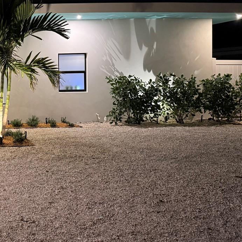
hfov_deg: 30.5
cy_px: 79
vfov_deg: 34.3
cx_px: -33
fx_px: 388
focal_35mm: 49
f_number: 1.78
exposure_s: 1/40
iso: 640
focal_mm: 6.76
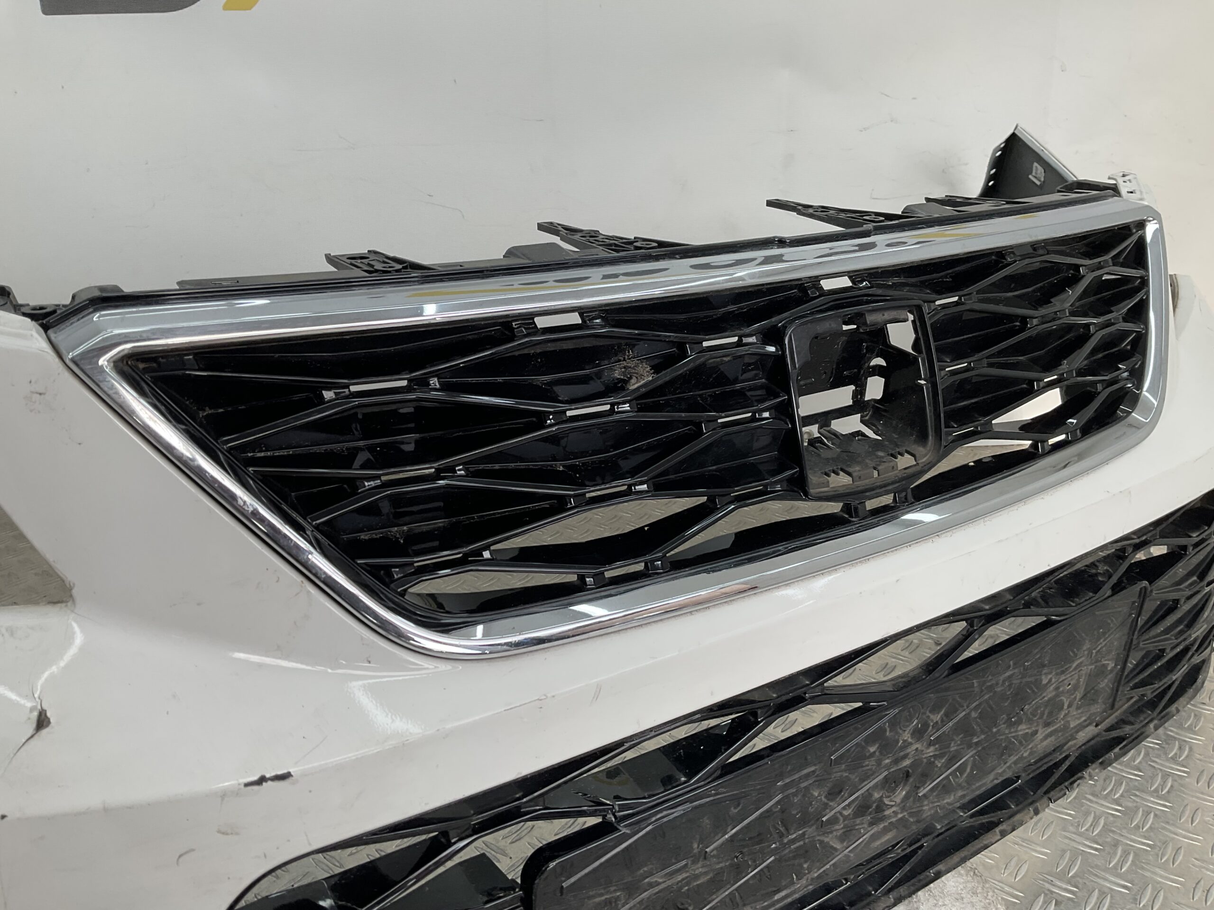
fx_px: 1017
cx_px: 607
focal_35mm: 29
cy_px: 455
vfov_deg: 48.2
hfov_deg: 61.7
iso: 16
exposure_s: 1/216
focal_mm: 3
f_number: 1.8
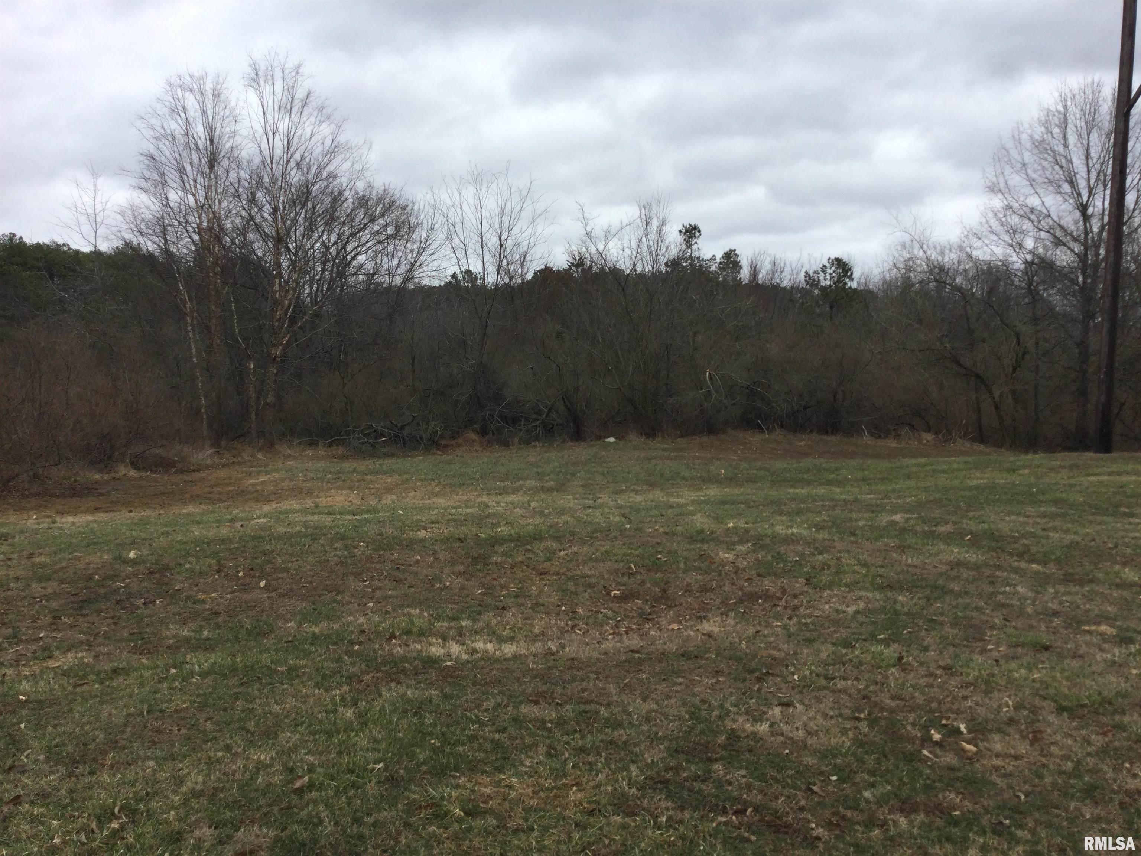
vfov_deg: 45.4
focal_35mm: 31
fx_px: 1022
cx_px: 570
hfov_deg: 58.4
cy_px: 428
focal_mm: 3.3
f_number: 2.4
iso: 25
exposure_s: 1/307
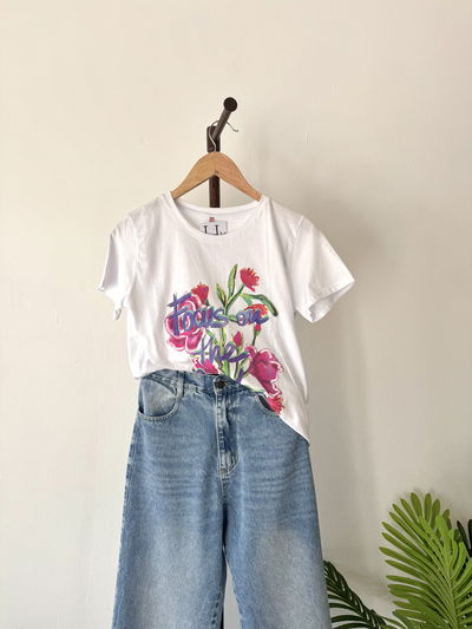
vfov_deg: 71.6
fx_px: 436
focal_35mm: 24
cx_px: 236
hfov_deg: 56.8
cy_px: 314
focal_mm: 6.76
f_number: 1.78
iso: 80
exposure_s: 1/464
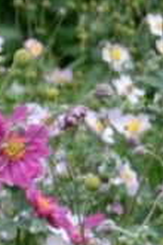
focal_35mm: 372
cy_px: 396
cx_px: -496
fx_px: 2526
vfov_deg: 5.5
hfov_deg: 3.5
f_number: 4.5
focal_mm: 40
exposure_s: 1/400
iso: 400
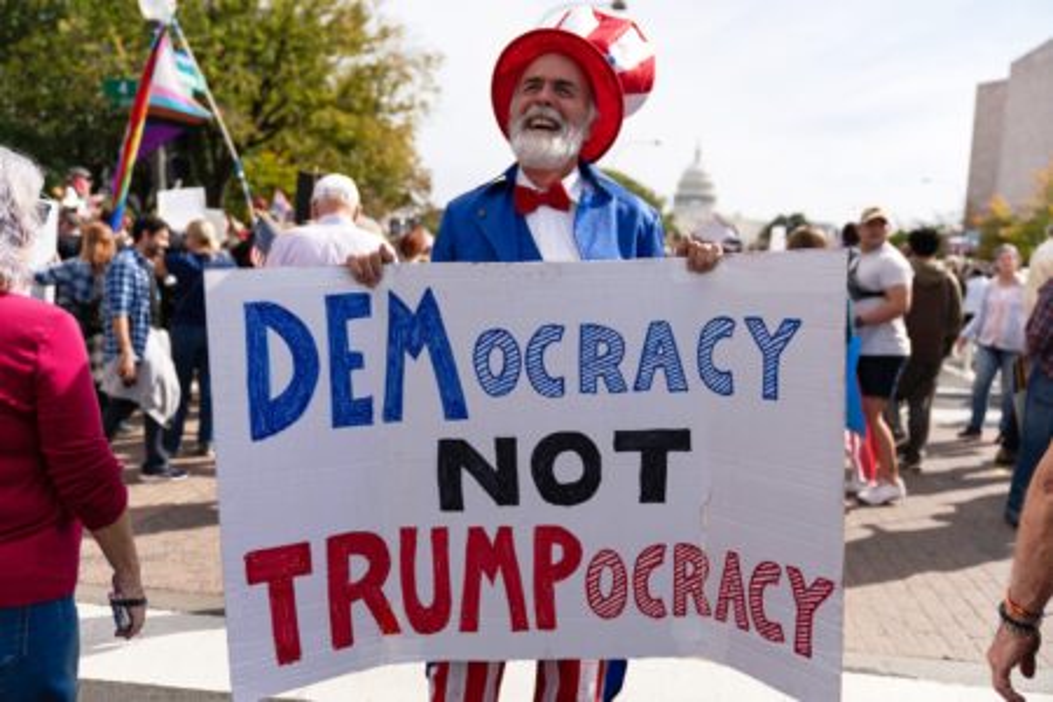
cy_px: 351
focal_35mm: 30
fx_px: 877
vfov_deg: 43.6
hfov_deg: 61.9
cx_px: 526
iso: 100
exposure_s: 1/2500
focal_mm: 30
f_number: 2.8
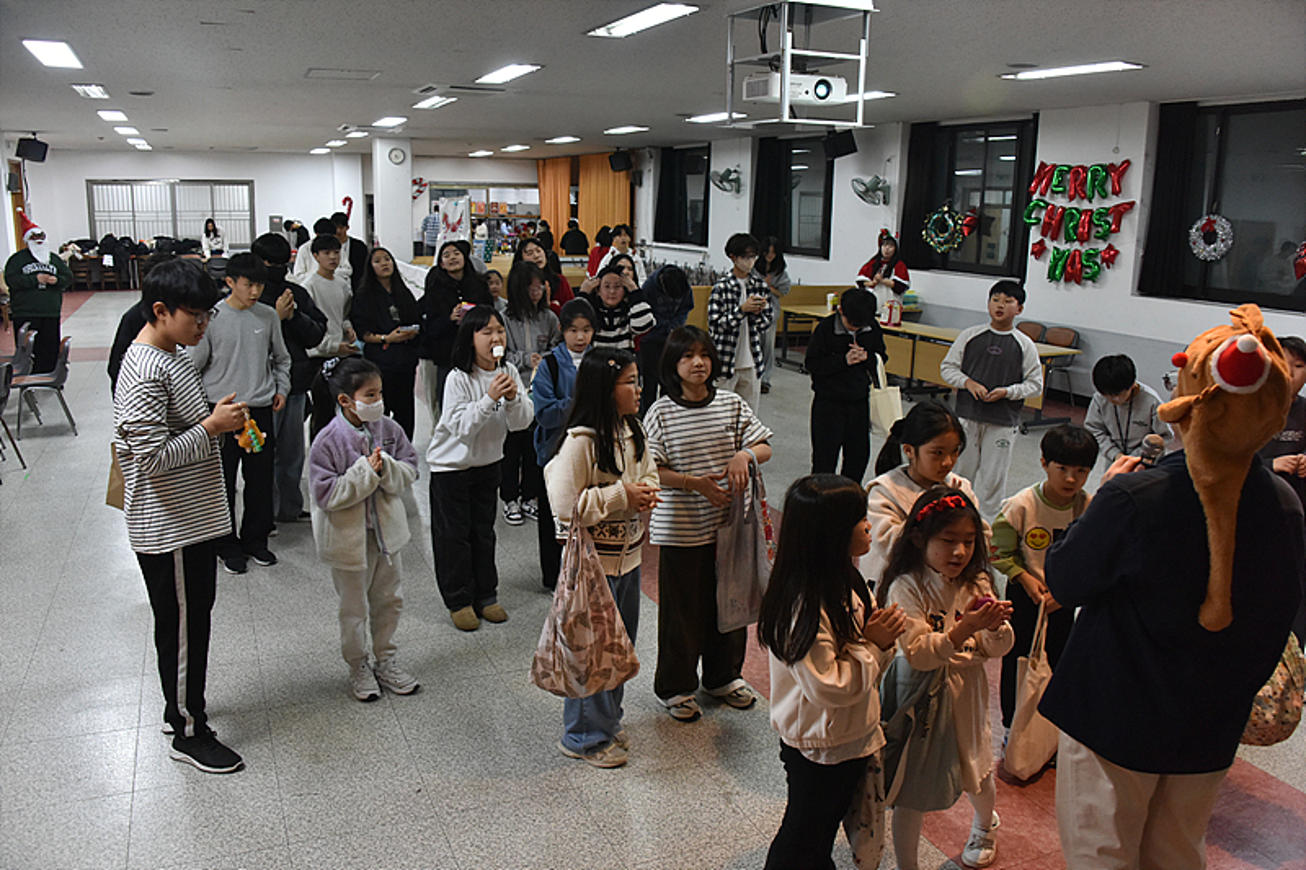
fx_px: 1016
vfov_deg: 46.4
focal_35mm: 28
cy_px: 435
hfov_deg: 65.5
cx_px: 653
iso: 3200
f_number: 5.6
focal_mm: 28
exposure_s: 1/125
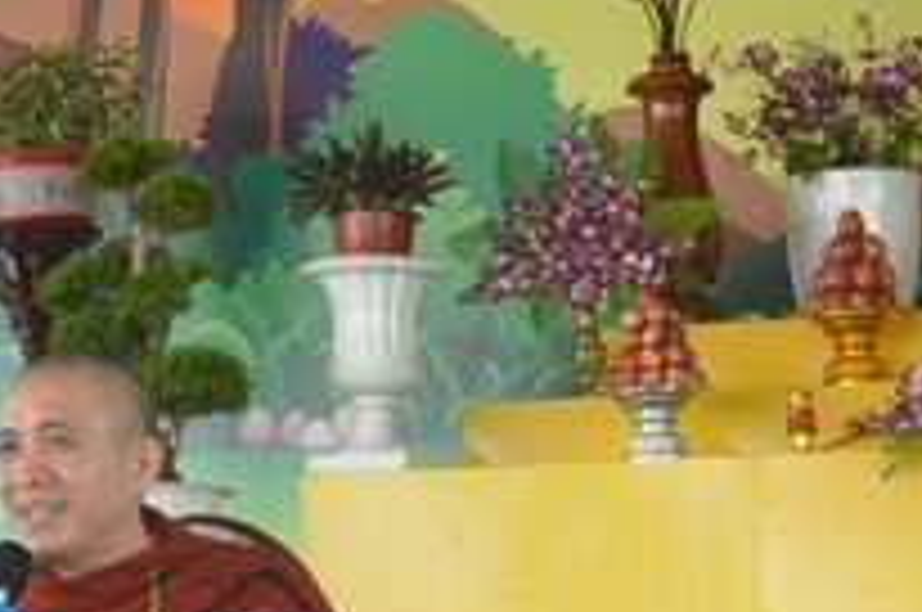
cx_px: 594
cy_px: 317
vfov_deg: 9.6
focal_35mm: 143
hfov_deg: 14.4
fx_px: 3657
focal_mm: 30
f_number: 4.2
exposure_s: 1/60
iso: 400
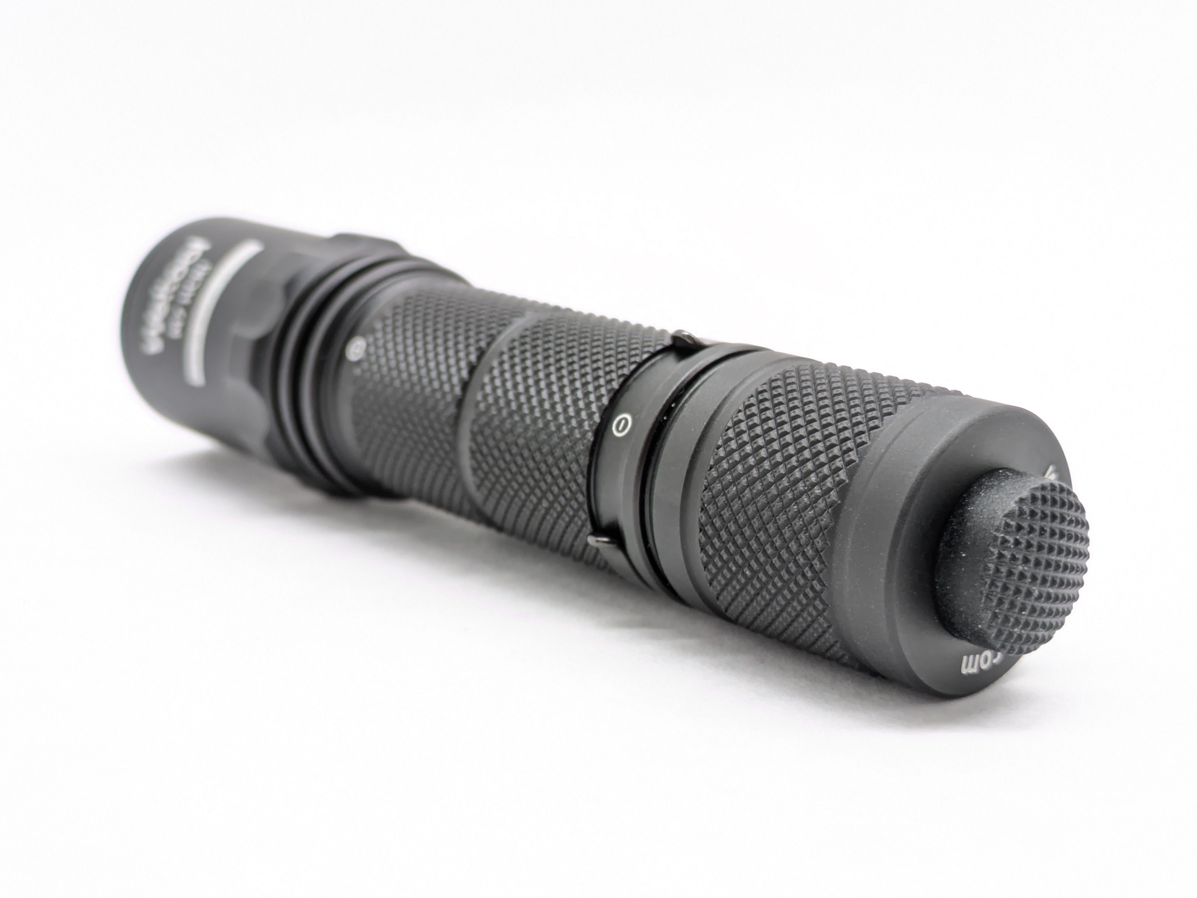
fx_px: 1798
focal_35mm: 52
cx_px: 588
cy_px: 456
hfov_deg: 36.8
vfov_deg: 28.0
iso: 275
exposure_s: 1/120
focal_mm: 5.43
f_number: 1.89
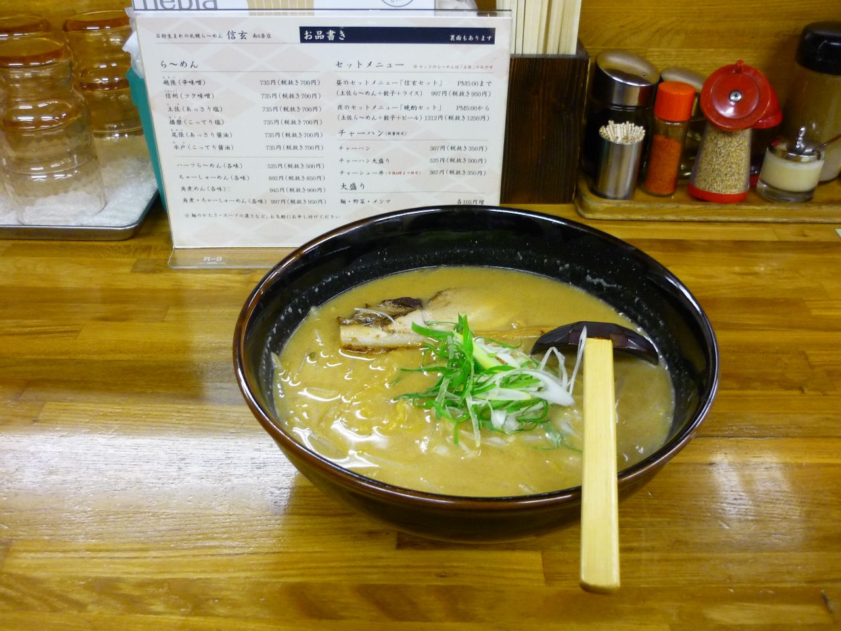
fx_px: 802
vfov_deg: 42.9
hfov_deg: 55.4
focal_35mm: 33
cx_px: 420
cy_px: 316
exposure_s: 1/30
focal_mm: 5.5
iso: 250
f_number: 2.8
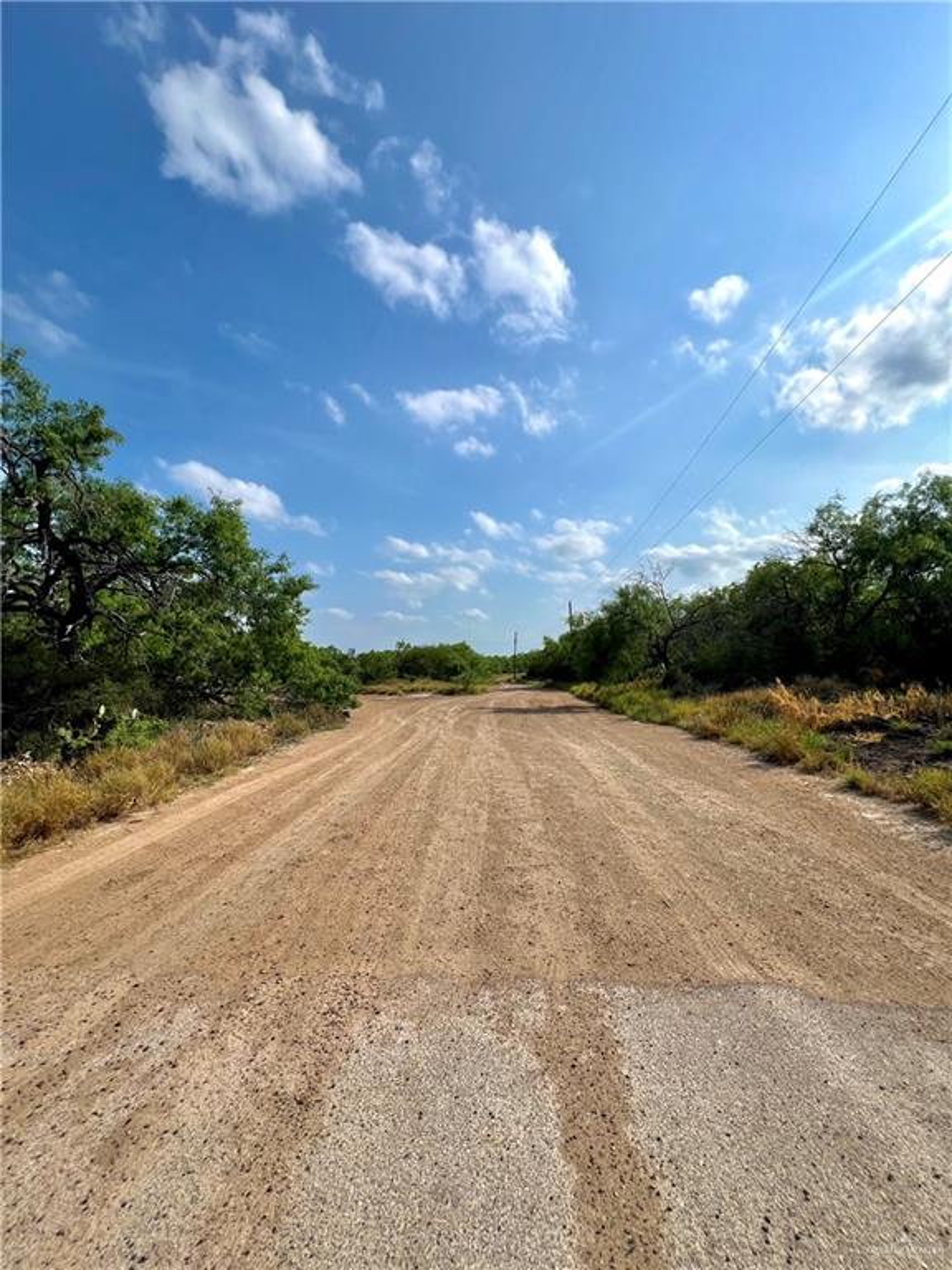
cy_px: 635
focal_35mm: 13
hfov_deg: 89.9
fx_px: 477
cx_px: 476
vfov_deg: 106.2
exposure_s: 1/3534
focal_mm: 1.57
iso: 32
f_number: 1.8
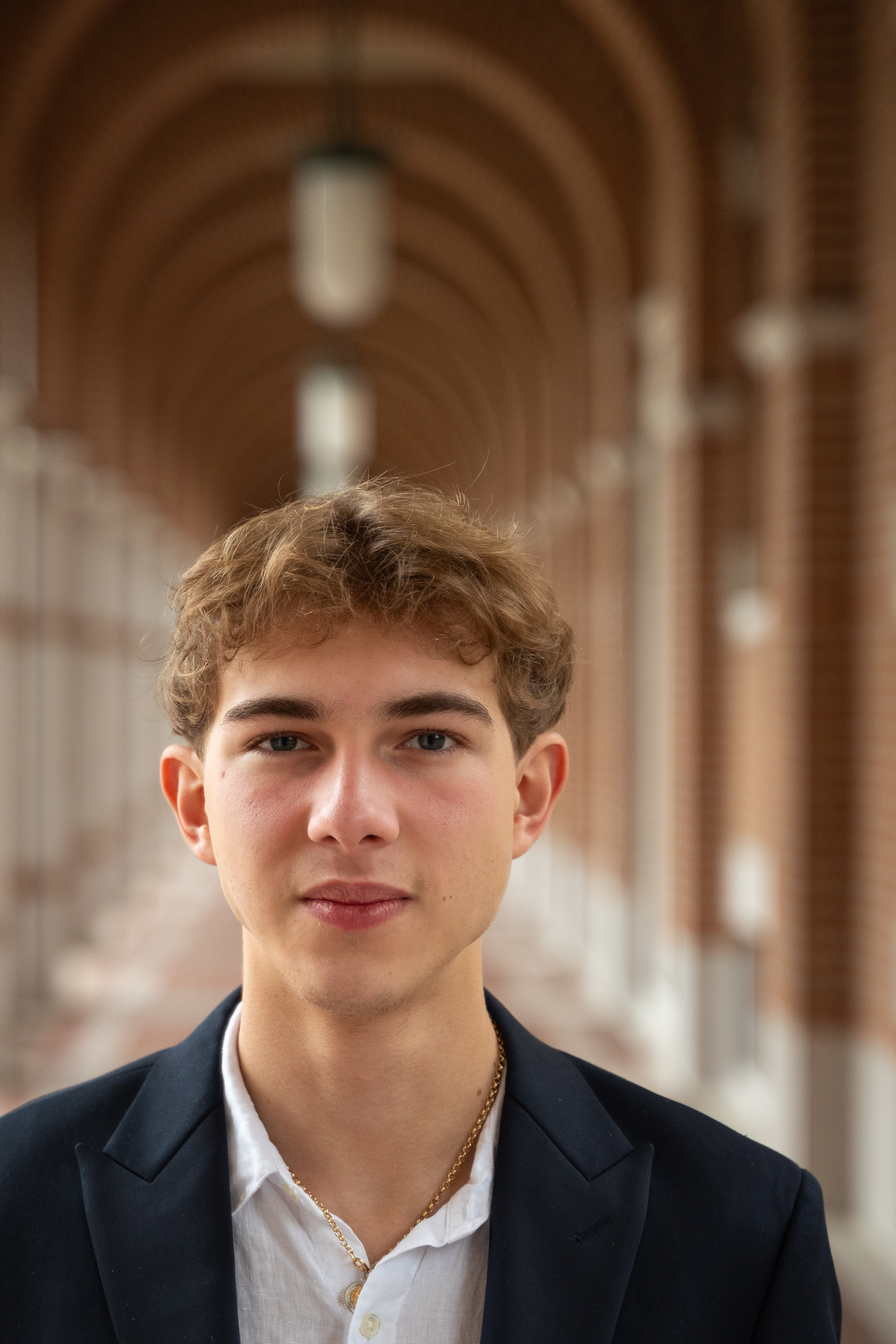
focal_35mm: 103
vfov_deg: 19.8
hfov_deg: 13.3
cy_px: 756
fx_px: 3844
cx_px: 334
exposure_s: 1/400
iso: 720
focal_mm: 75
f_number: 2.8
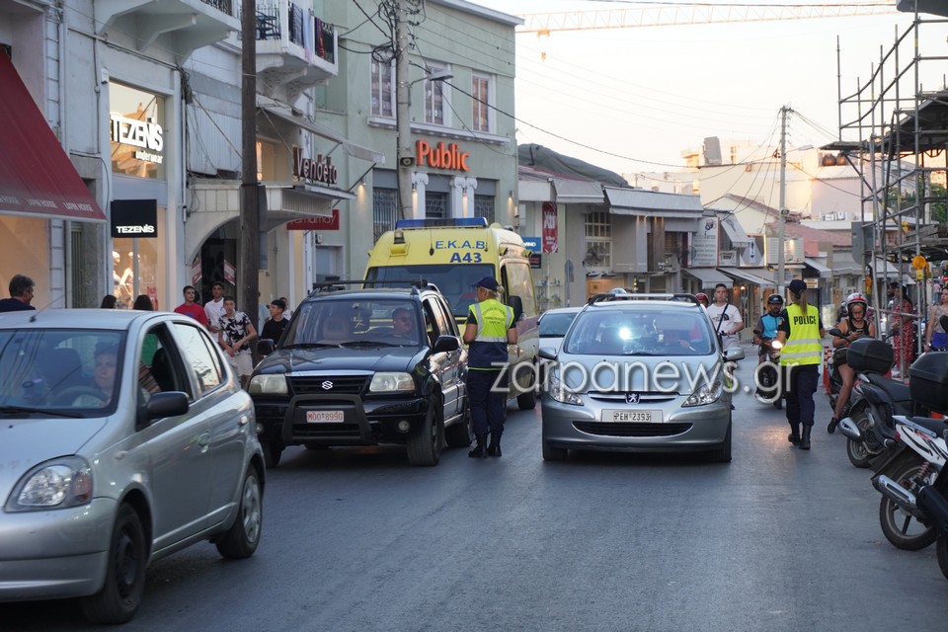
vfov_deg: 18.2
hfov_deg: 27.0
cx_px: 474
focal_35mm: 75
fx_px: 1975
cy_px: 316
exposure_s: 1/80
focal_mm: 50
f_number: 5.6
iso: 320
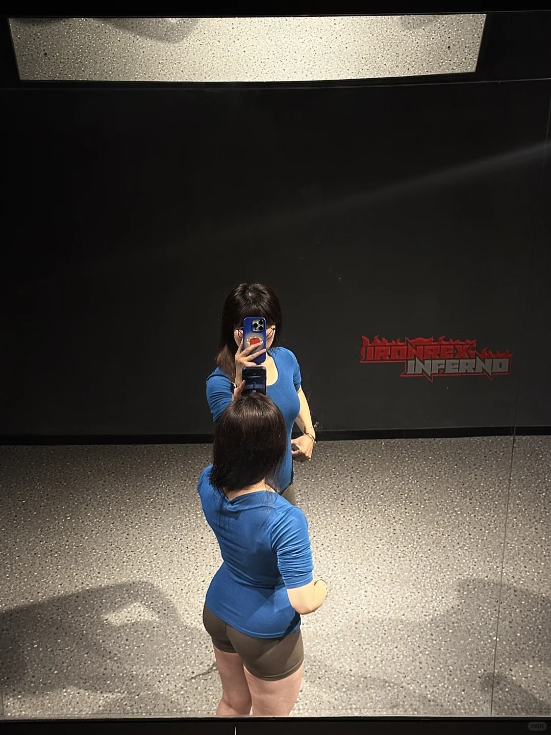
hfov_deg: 30.3
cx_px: 276
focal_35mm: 48
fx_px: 1019
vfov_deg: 39.7
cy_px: 368
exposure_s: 1/100
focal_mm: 6.86
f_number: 1.78
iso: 100
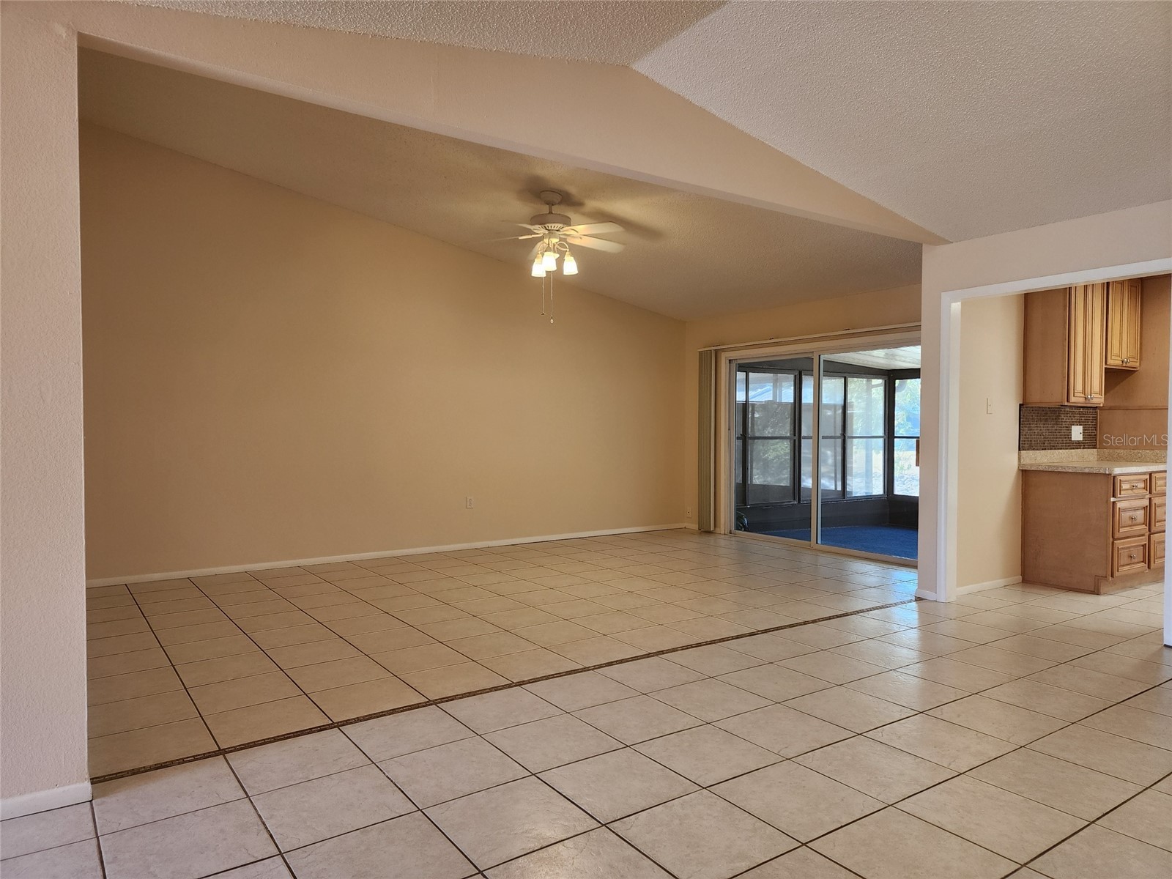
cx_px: 586
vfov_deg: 58.9
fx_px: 779
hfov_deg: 73.9
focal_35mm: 23
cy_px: 440
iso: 160
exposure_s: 1/120
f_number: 1.8
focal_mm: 6.4
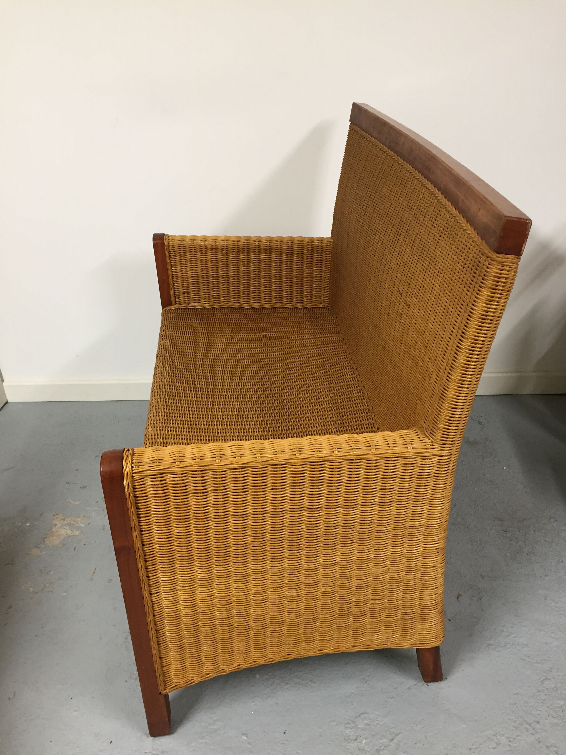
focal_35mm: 29
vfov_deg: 61.7
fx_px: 632
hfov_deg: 48.2
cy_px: 378
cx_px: 283
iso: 160
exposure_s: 1/33
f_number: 2.2
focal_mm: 4.15
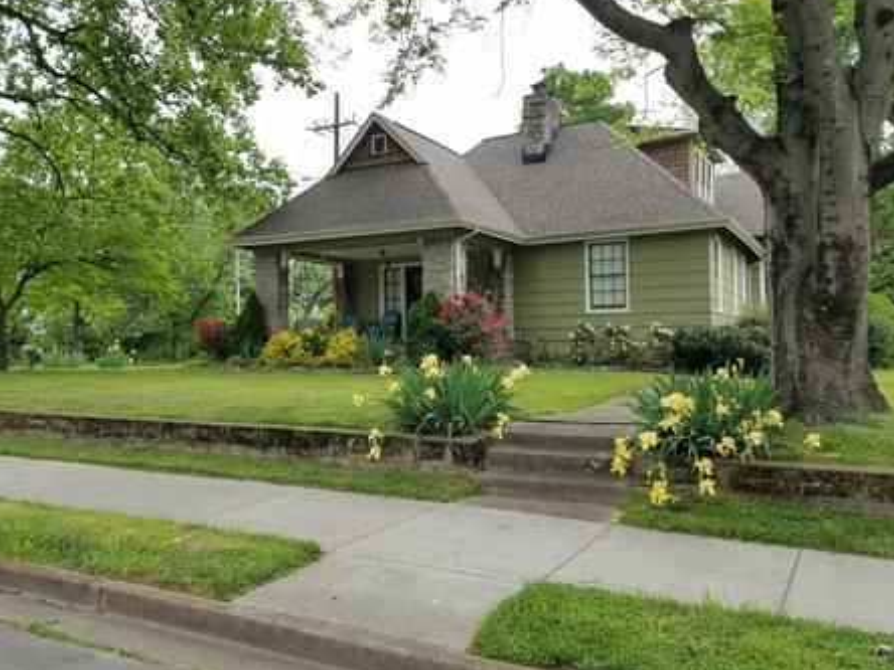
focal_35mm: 30
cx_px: 417
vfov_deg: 46.7
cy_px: 294
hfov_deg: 59.9
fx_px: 775
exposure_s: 1/387
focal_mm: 4.2
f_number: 1.7
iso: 50
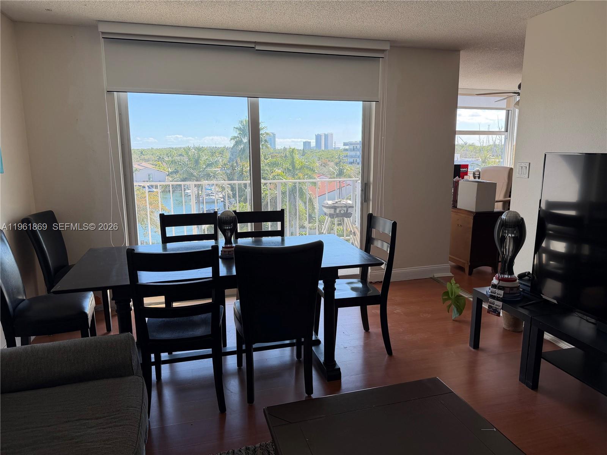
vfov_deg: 56.8
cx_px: 304
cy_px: 228
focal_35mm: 24
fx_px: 421
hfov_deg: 71.6
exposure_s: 1/622
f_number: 1.78
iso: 80
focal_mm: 6.76
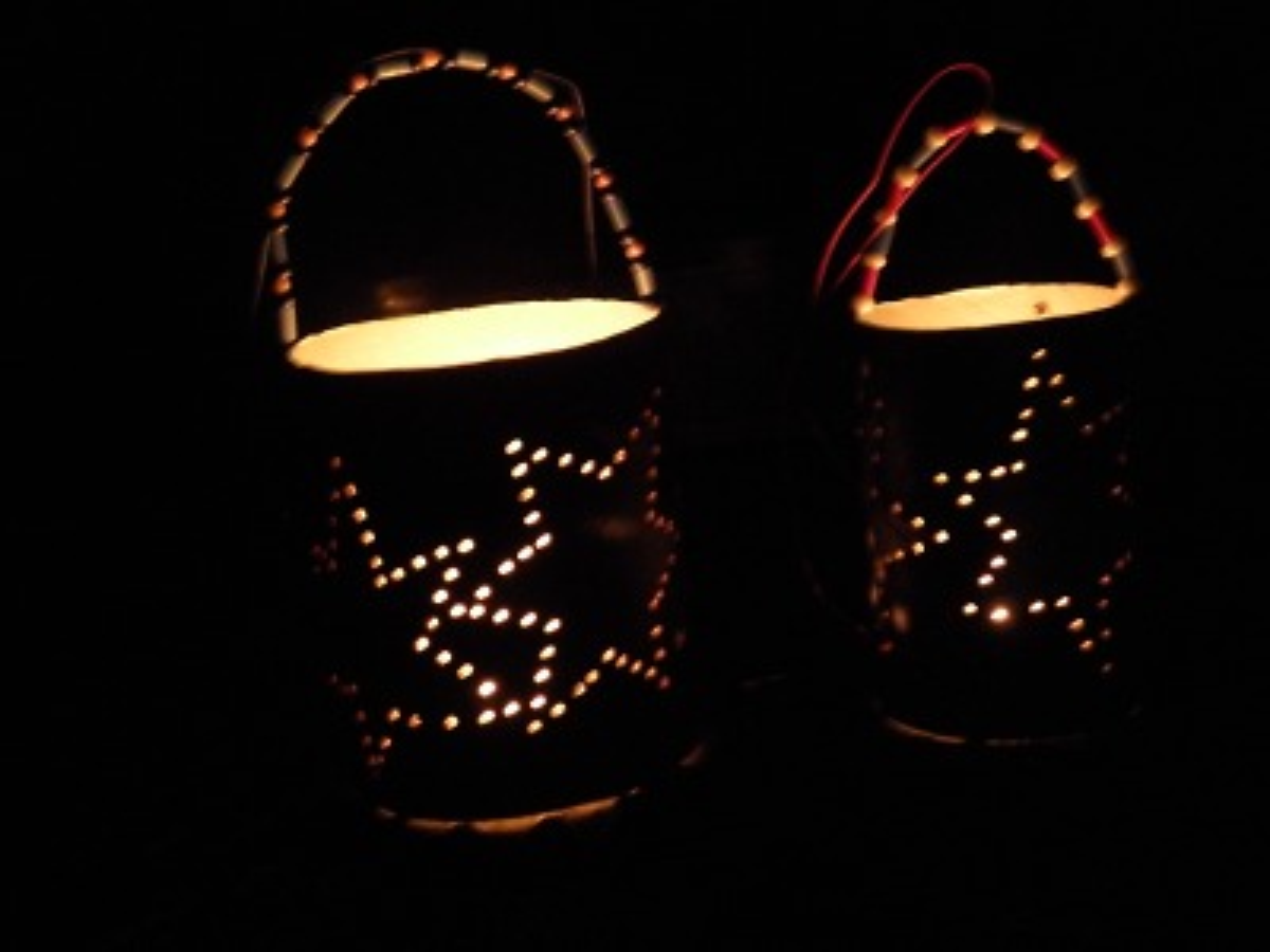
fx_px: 1798
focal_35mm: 49
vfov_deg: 29.7
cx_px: 635
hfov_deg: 38.9
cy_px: 476
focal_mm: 8.87
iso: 400
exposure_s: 1/2
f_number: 3.5
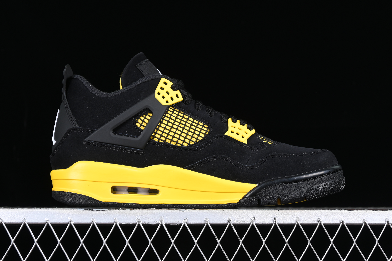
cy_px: 130
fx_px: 817
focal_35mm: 75
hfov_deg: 27.0
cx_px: 196
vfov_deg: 18.2
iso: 160
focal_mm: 50
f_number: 6.3
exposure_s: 1/80
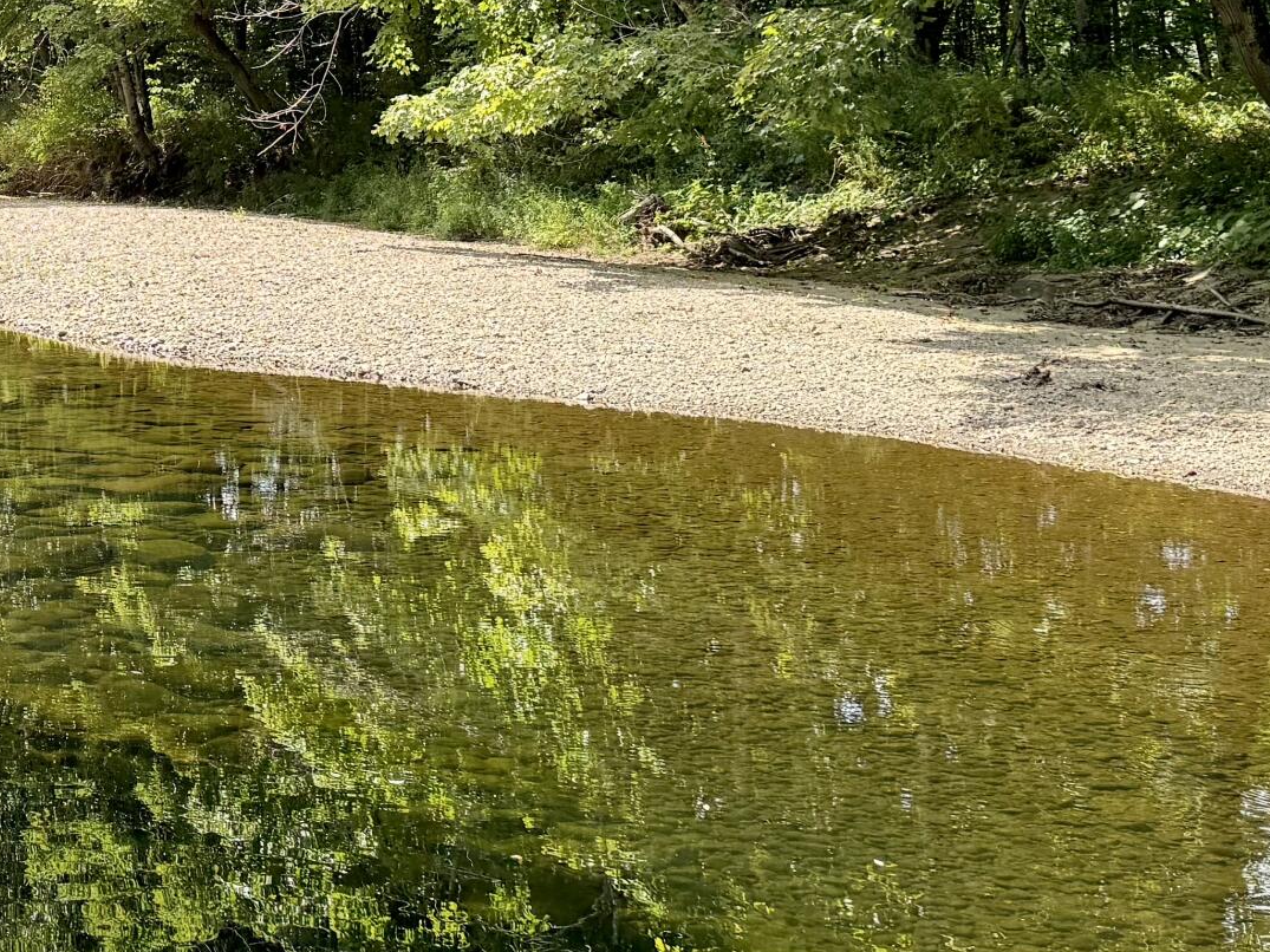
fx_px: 2458
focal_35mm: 67
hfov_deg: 26.3
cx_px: -182
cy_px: 22
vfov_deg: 21.2
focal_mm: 6.76
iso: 100
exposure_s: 1/979
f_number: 1.78
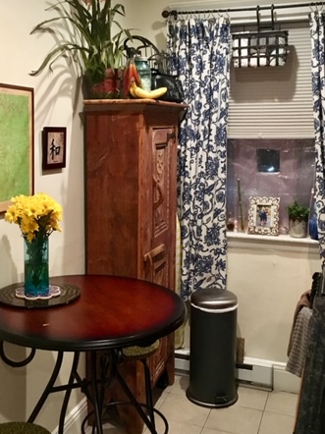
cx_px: 143
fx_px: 526
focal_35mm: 42
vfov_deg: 44.7
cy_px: 193
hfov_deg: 34.3
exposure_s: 1/15
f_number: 2.2
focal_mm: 4.15
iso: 250
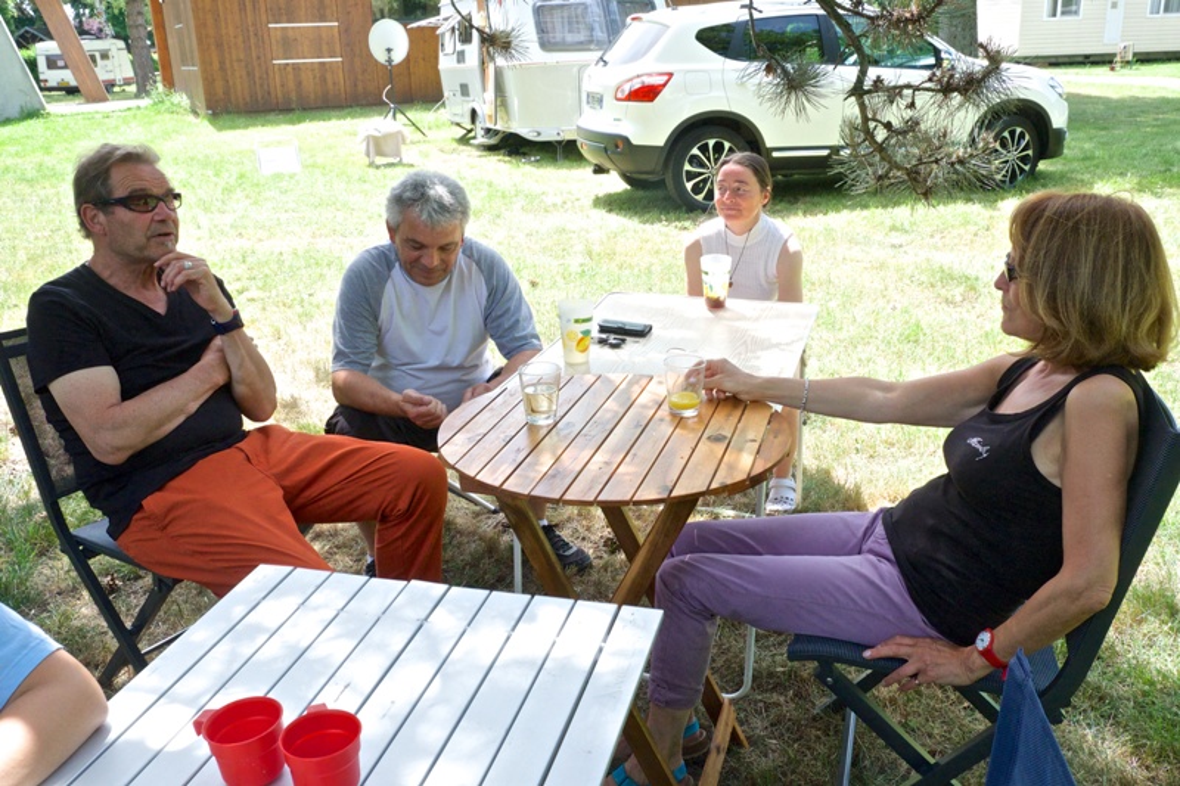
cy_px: 393
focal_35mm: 32
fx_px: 1049
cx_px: 590
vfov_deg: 41.1
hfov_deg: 58.7
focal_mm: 21.4
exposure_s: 1/420
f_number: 10
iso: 2000
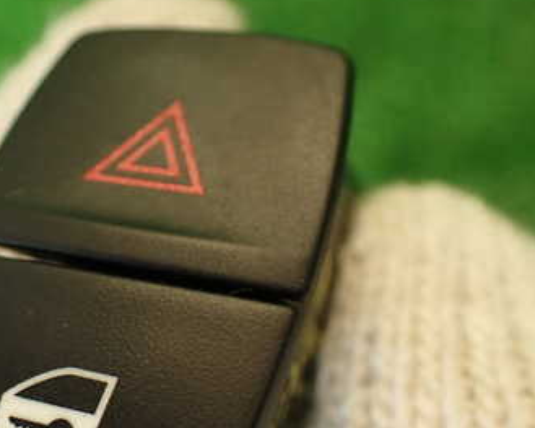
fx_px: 902
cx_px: 115
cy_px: 303
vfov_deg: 26.4
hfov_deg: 32.2
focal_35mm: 57
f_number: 2.4
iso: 200
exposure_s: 1/30
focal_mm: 5.79
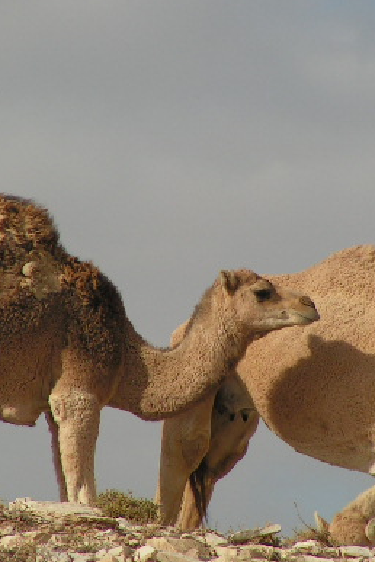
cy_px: 272
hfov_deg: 2.8
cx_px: 153
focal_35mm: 499
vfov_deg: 4.1
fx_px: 7796
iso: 64
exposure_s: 1/1600
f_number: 3.2
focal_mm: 48
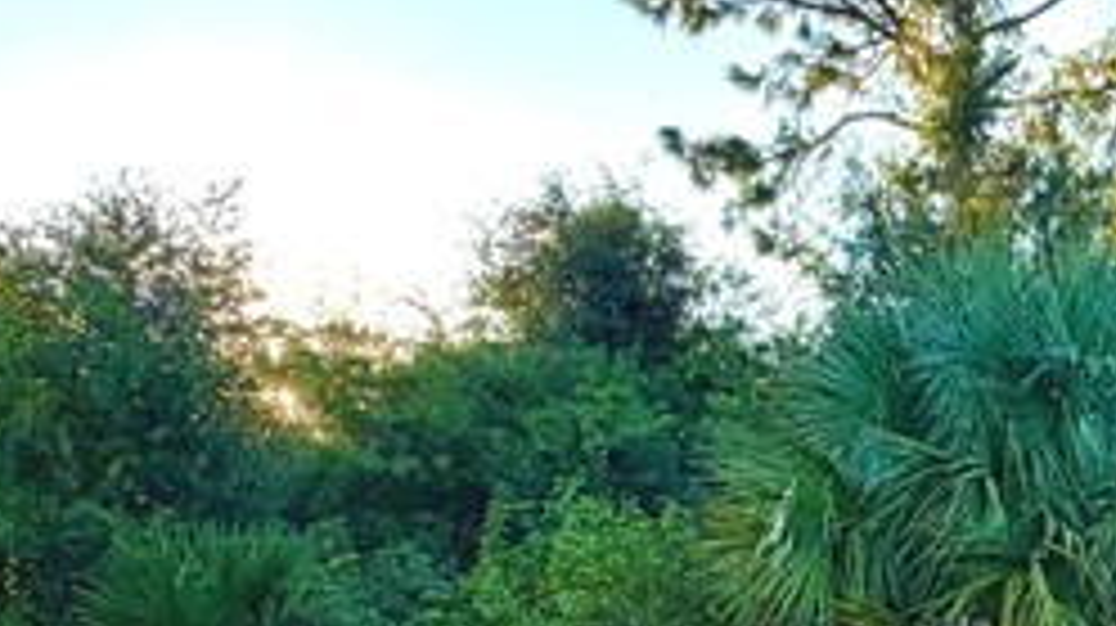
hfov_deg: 30.0
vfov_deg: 18.3
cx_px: 1224
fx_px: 1863
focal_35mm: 63
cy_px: 703
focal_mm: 2.22
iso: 40
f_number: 2.2
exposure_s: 1/522
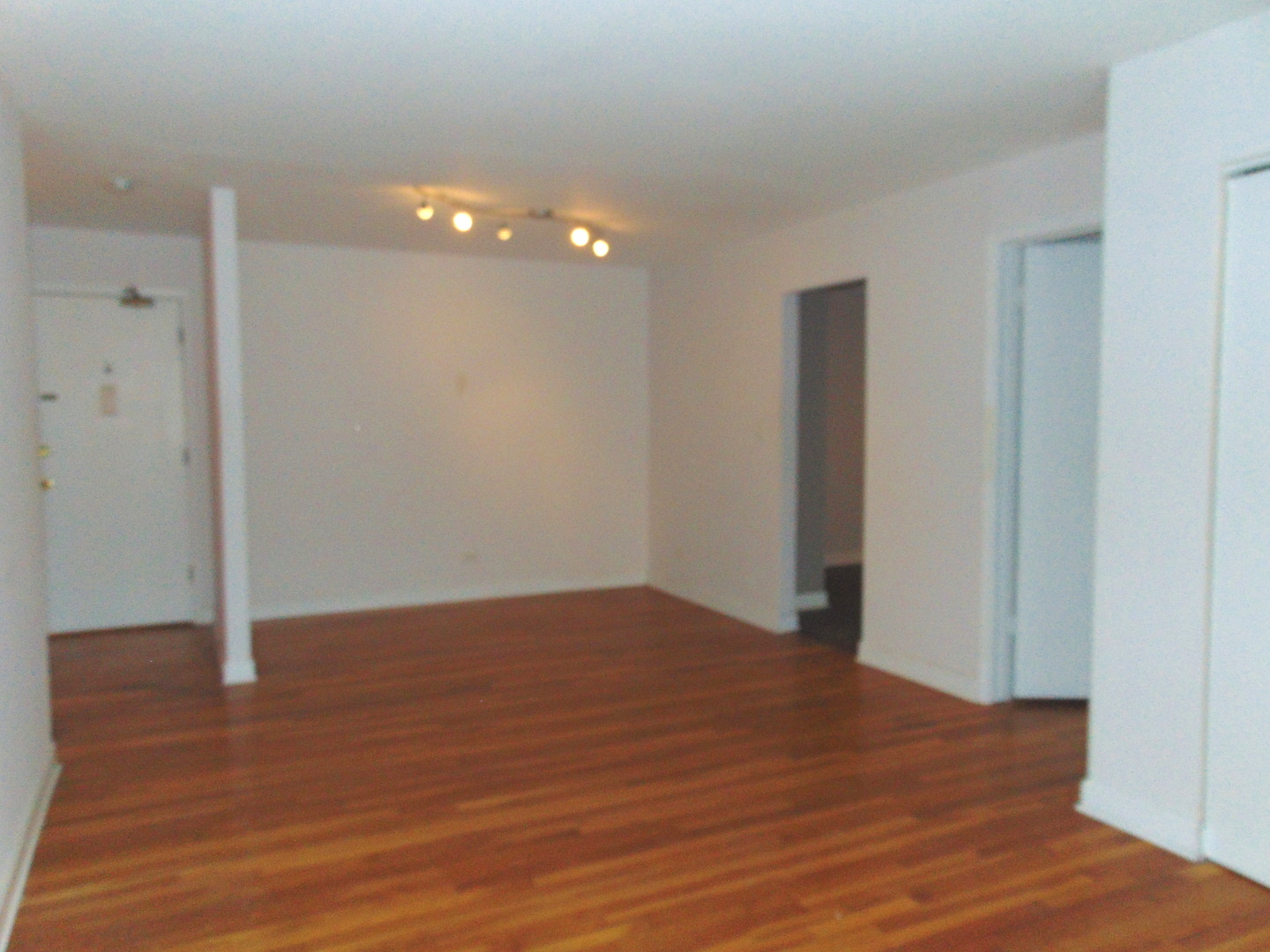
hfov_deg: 69.4
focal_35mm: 25
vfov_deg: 54.9
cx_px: 635
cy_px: 476
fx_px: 917
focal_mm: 4.5
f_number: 7.7
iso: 200
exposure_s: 1/30
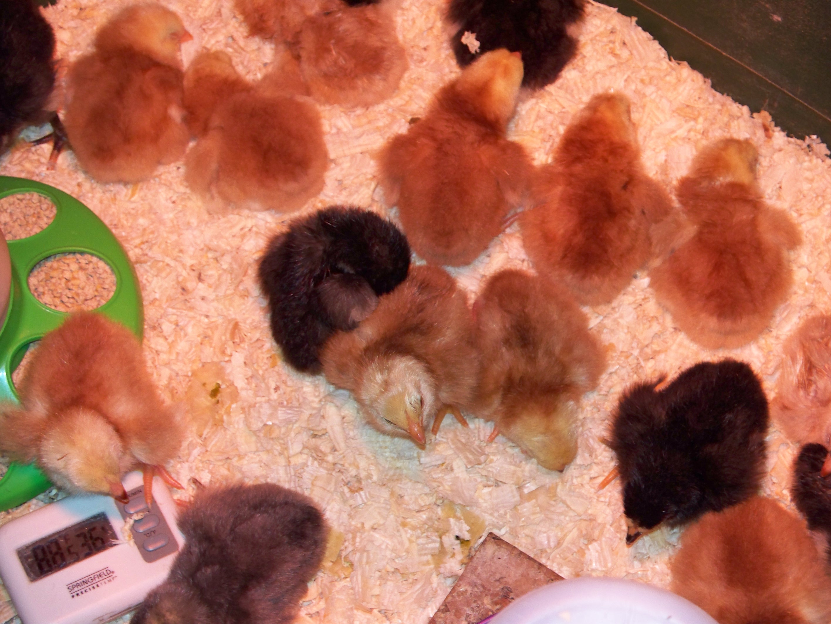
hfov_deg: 24.4
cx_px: 416
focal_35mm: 80
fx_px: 1922
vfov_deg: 18.5
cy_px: 312
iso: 200
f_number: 3.4
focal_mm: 16.86
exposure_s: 1/60
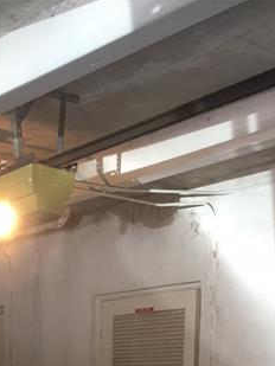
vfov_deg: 24.2
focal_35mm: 72
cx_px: -46
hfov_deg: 19.4
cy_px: 452
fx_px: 762
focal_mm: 4.15
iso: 125
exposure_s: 1/30
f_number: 2.2
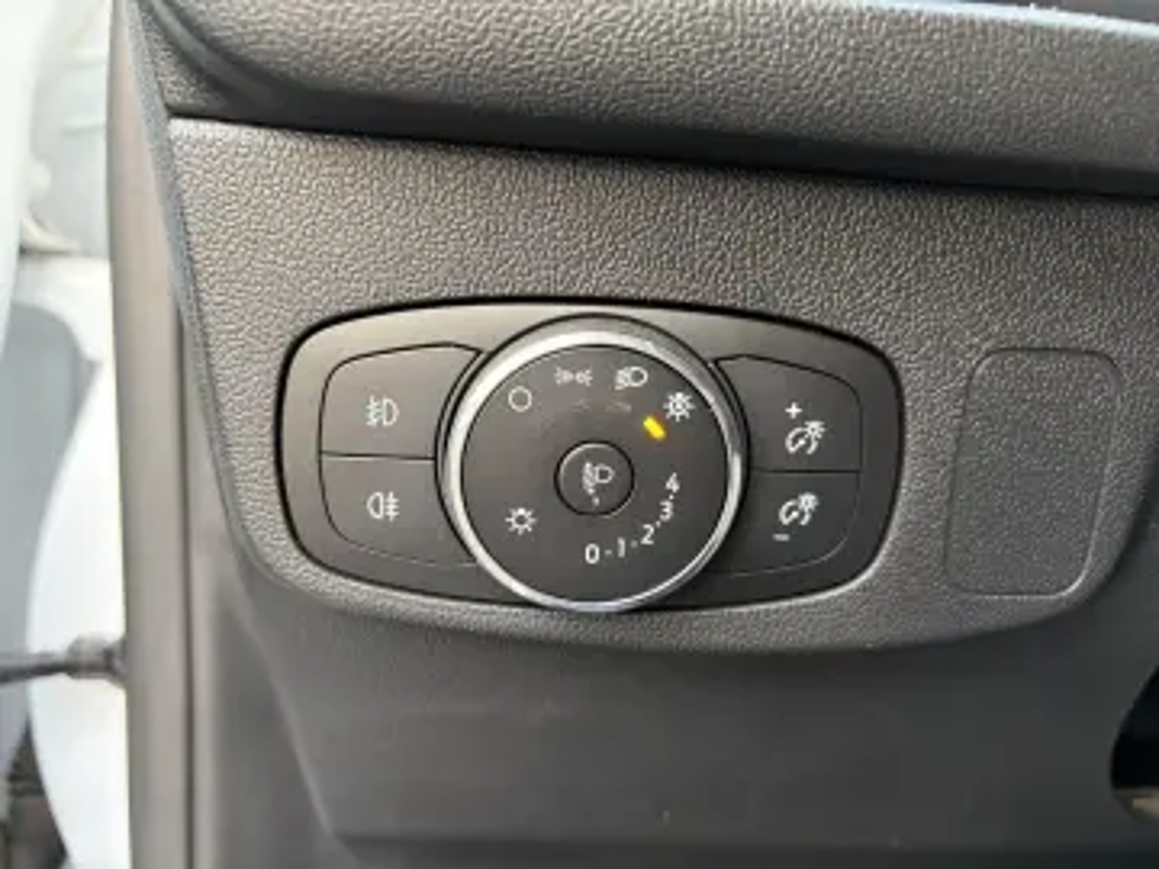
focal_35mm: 26
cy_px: 434
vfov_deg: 53.1
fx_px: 871
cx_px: 580
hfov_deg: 67.3
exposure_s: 1/60
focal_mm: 5.96
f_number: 1.6
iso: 160
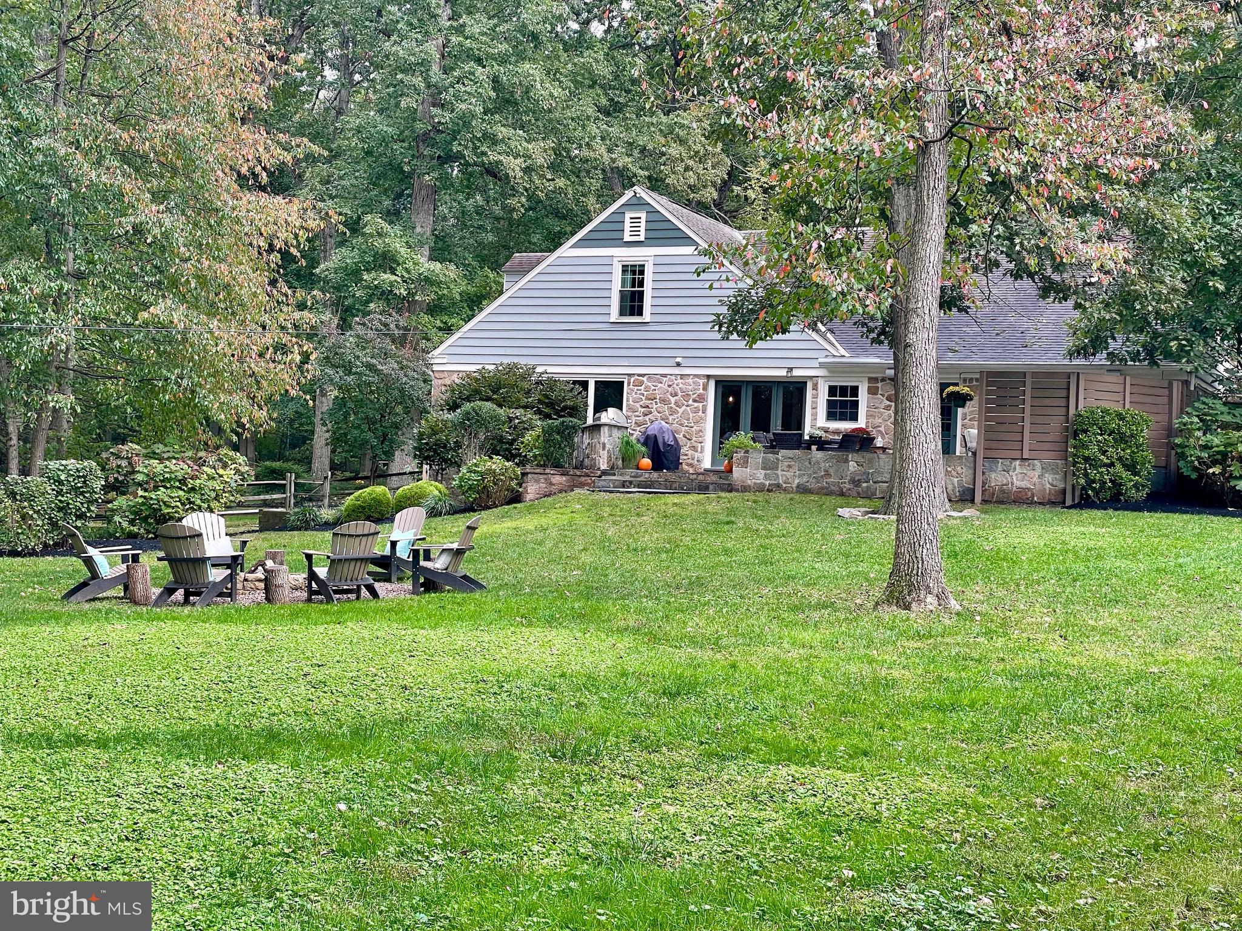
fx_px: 1866
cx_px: 621
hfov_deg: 36.8
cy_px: 466
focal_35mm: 52
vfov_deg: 28.0
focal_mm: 6
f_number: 2
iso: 40
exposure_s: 1/122
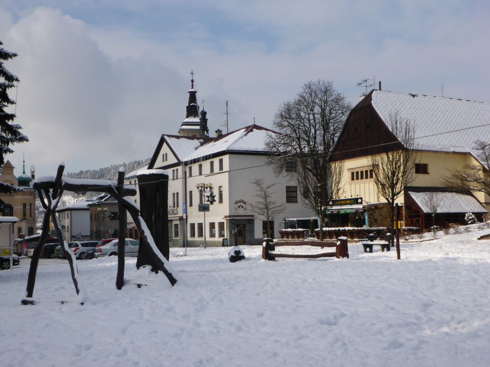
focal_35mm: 44
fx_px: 623
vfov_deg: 32.9
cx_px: 245
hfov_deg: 42.9
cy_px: 184
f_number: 4.3
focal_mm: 7.8
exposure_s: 1/1000
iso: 100
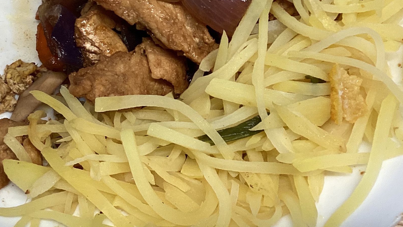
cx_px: 160
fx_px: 737
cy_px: 43
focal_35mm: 69
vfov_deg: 17.3
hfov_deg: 30.5
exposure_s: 1/60
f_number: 2.4
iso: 100
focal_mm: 3.3
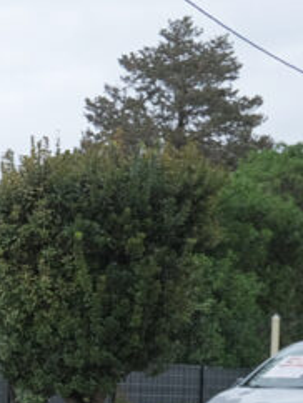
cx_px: -509
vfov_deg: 14.3
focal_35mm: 130
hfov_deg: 9.6
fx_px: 1515
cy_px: 567
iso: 400
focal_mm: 21.5
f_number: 8
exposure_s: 1/100
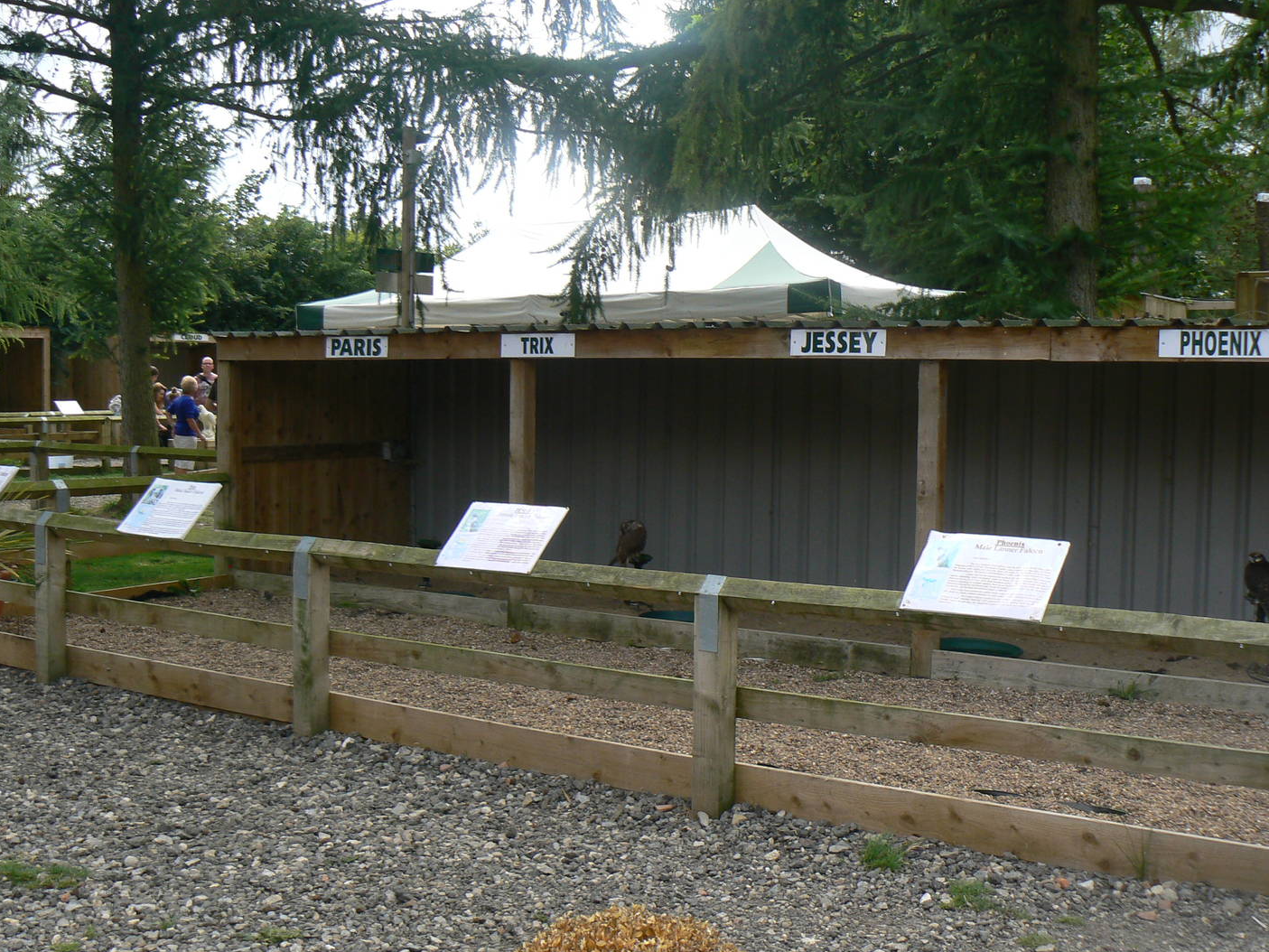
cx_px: 648
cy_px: 490
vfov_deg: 35.1
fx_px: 1503
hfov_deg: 45.8
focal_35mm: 41
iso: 80
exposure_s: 1/160
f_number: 5.6
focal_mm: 6
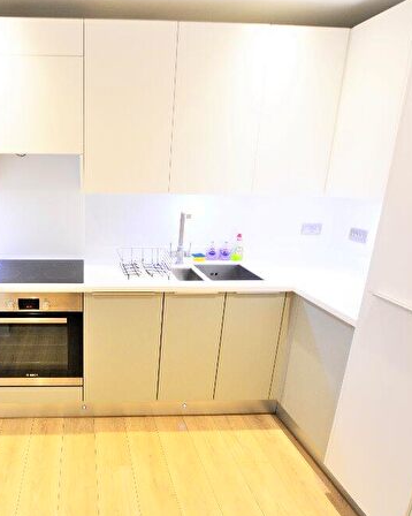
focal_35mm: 22
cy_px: 263
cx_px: 92
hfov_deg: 59.0
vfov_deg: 75.1
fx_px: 336
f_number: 3.5
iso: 360
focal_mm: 10
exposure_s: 1/15
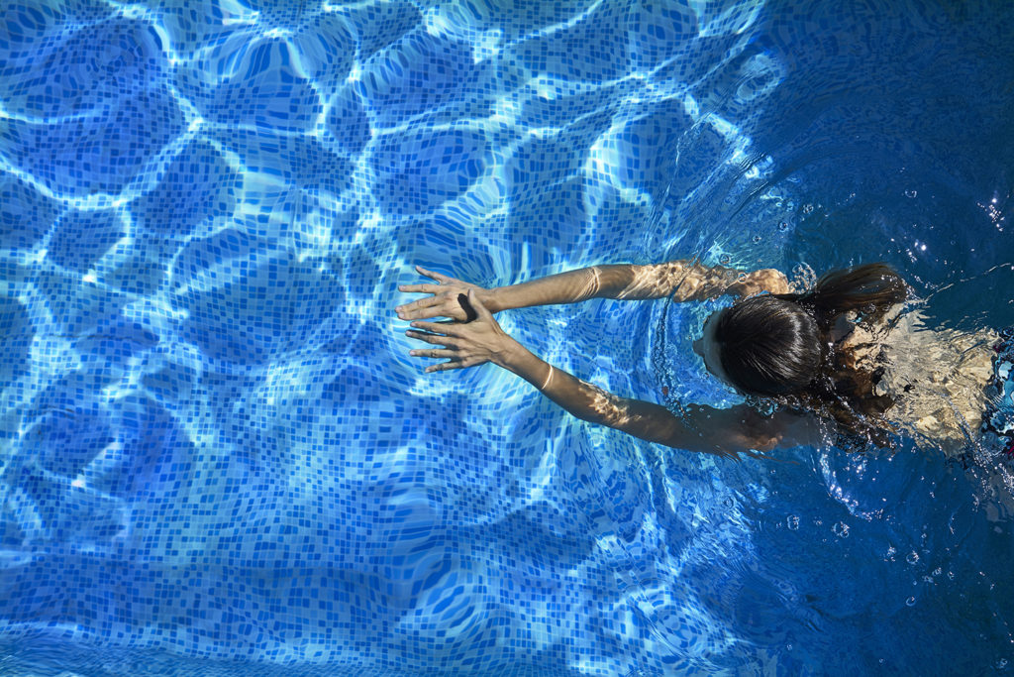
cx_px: 507
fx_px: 930
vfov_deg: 40.0
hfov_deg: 57.2
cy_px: 338
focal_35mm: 33
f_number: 7.1
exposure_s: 1/400
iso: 100
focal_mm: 33
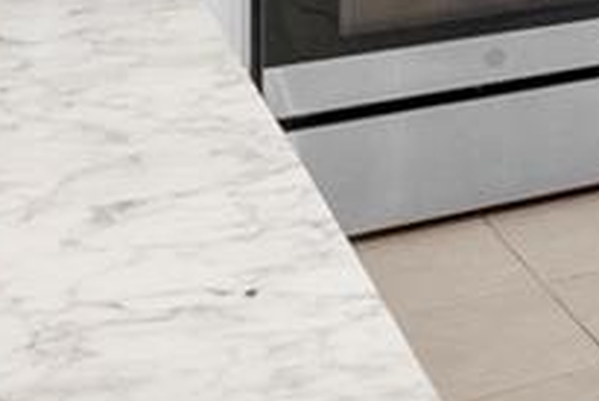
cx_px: 1508
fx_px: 1815
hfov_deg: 13.1
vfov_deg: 11.1
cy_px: -483
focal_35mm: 109
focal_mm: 14
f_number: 8
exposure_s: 1/5
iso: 500
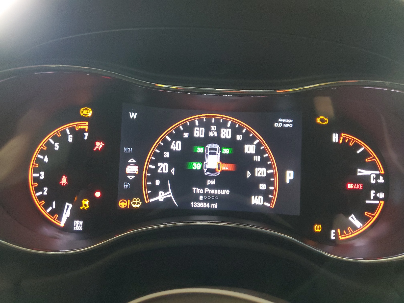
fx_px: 303
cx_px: 202
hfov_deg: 67.3
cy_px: 152
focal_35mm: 26
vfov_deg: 53.1
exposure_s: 1/24
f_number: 1.5
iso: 301
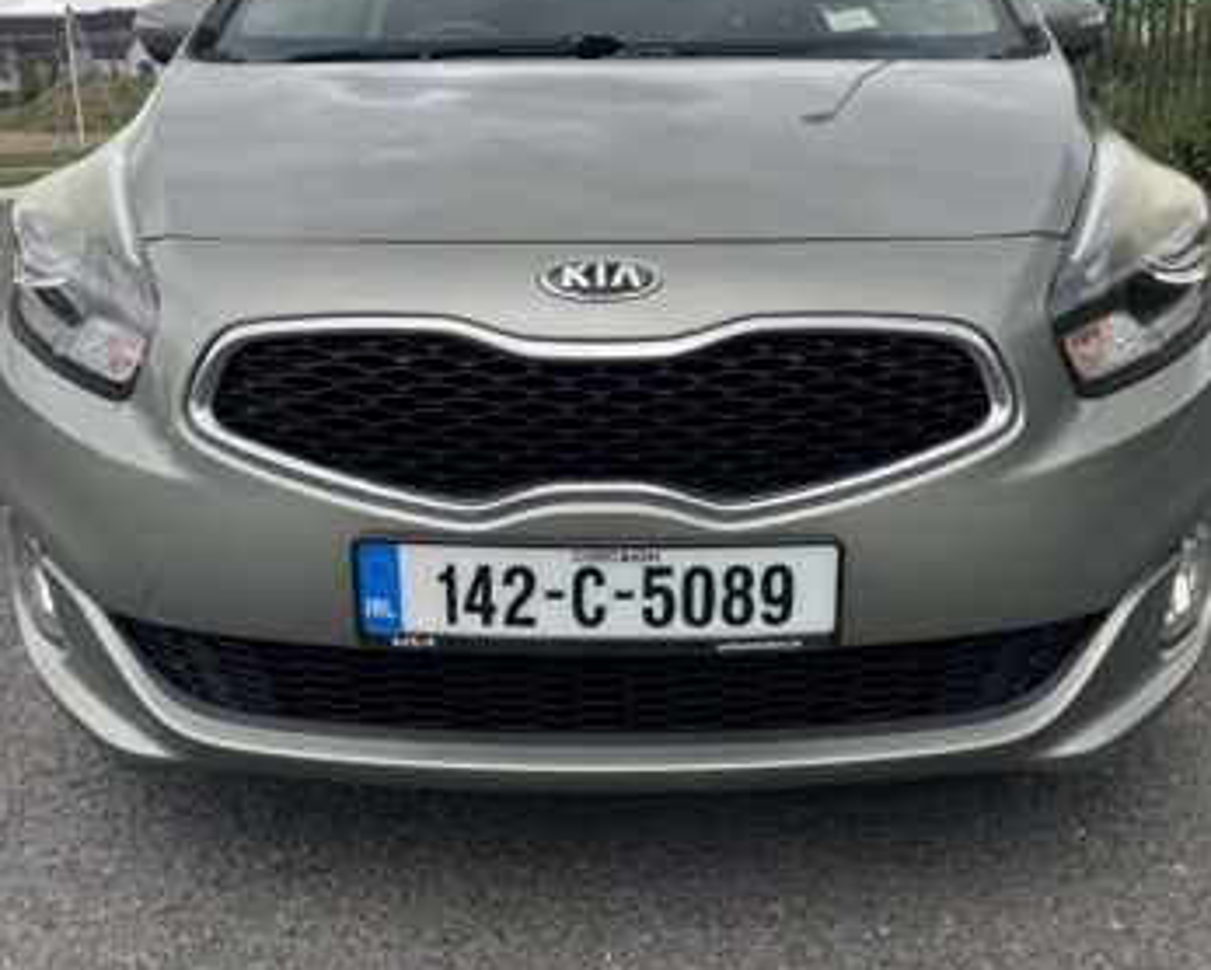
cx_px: 639
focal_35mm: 27
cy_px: 471
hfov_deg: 64.0
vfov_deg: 53.2
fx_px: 968
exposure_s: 1/832
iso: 80
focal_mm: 6.76
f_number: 1.78
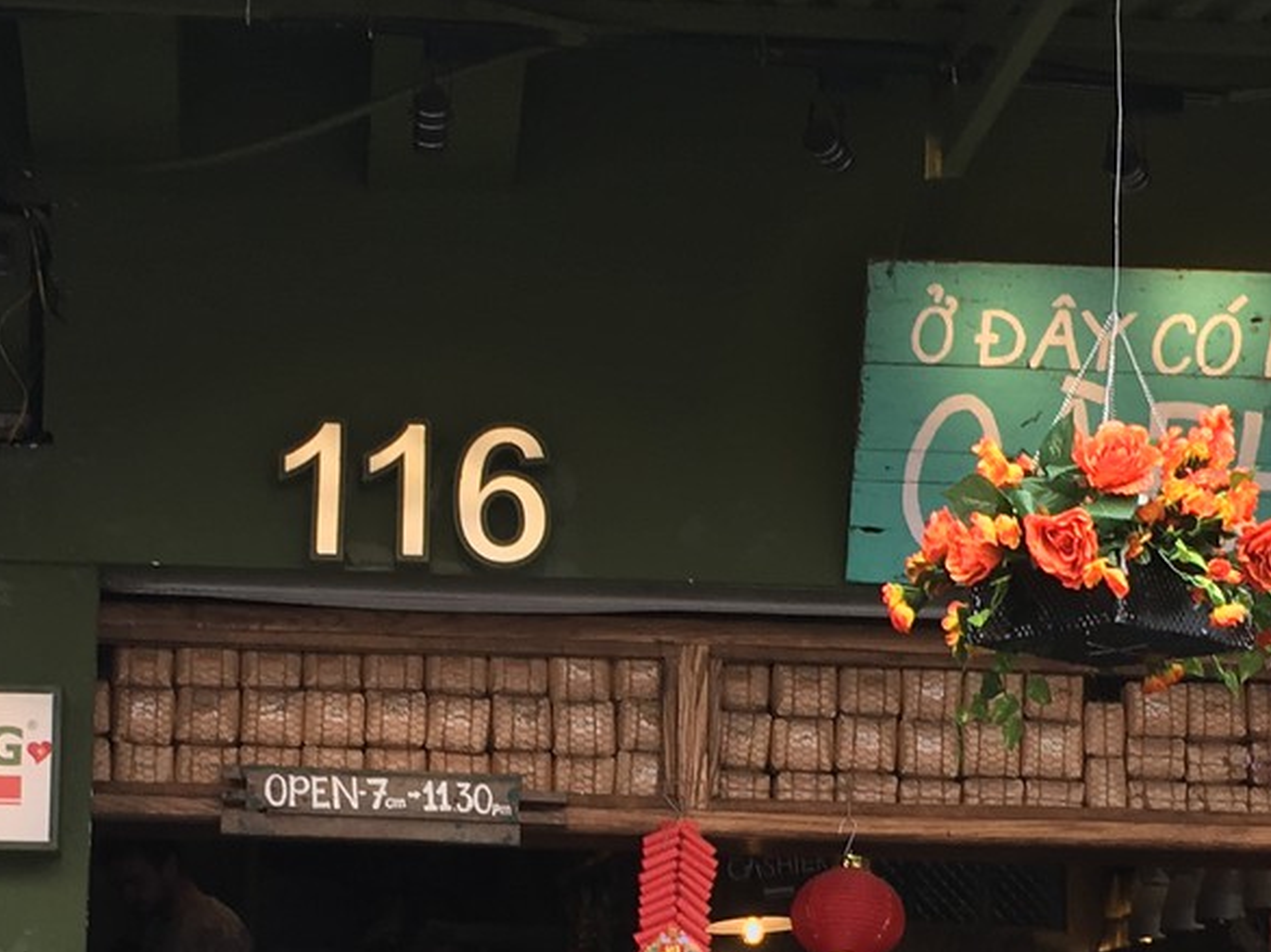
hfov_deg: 19.8
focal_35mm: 99
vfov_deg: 14.7
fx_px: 3634
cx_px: 544
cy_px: 930
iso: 25
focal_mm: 4.15
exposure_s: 1/102
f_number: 2.2
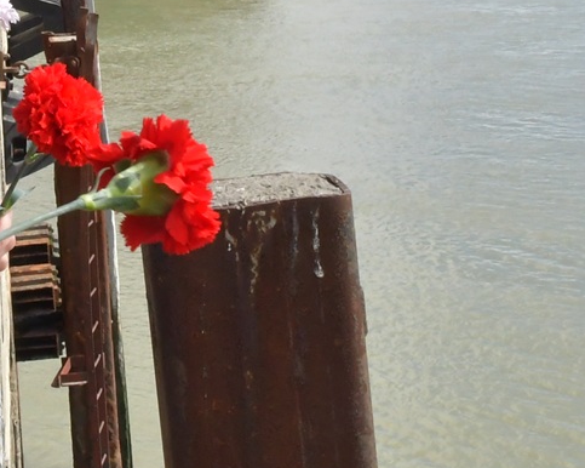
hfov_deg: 17.9
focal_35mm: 105
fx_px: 1817
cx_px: 34
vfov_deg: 14.4
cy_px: -30
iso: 1000
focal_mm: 18
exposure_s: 1/400
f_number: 20
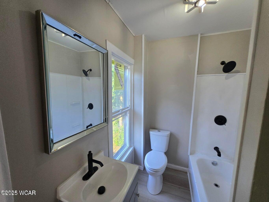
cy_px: 101
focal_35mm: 13
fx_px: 101
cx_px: 134
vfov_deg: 89.9
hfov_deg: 106.2
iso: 64
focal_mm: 1.7
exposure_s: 1/60
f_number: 2.2
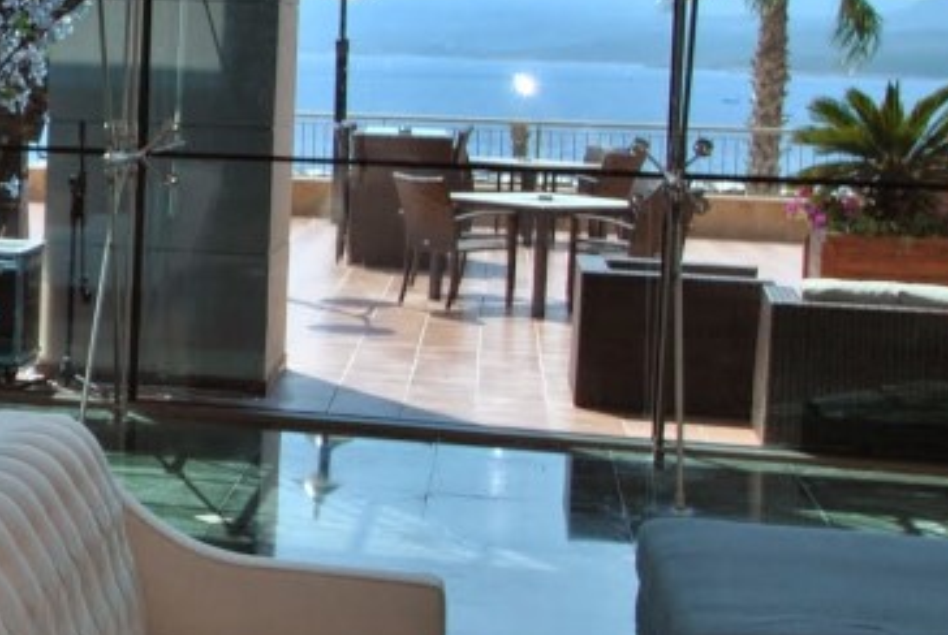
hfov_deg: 21.2
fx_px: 2242
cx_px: -353
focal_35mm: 85
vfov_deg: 16.1
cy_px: 172
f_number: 6.3
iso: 100
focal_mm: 18
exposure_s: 1/200
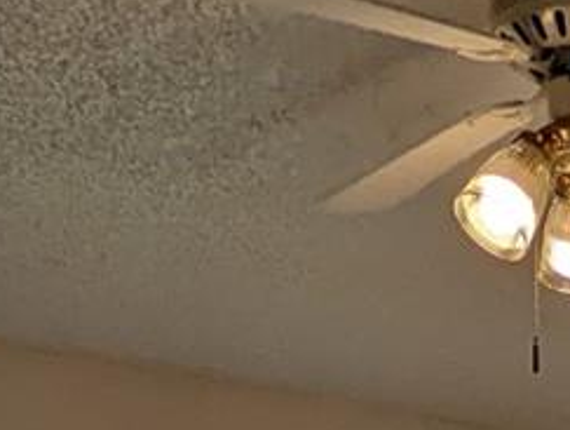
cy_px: 1210
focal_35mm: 105
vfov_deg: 10.7
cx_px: 676
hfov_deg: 17.8
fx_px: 1732
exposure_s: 1/222
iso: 58
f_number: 2.2
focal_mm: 2.35
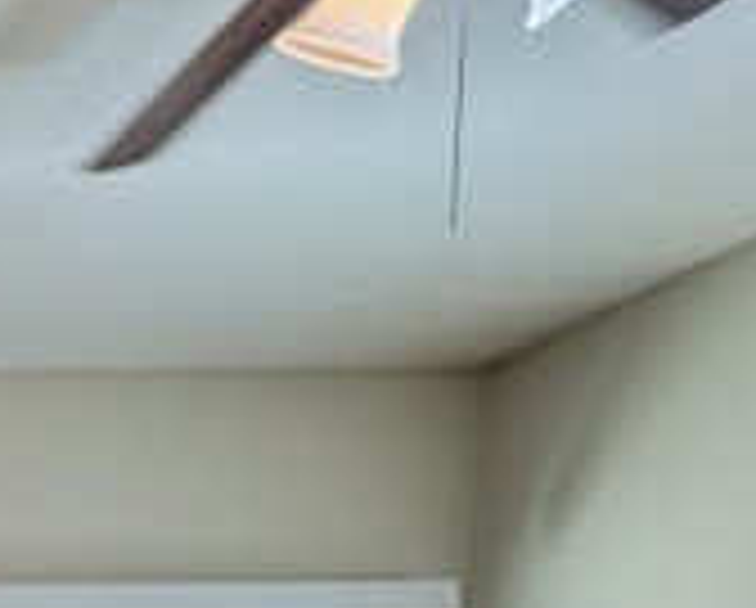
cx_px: -603
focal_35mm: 52
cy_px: 959
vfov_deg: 22.7
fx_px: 1166
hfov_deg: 22.0
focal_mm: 2.22
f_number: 2.2
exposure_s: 1/120
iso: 200
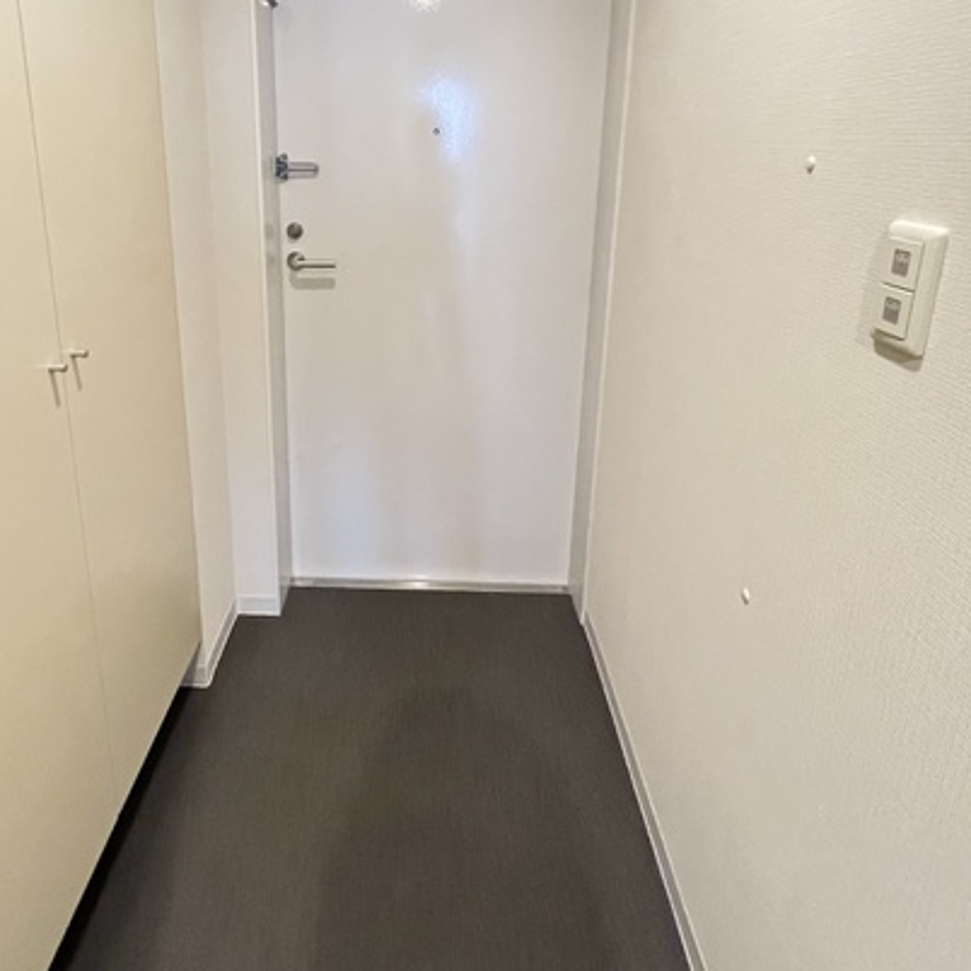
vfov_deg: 72.4
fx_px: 635
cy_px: 316
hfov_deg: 74.3
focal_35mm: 20
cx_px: 407
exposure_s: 1/50
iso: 800
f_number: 1.8
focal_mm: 1.57
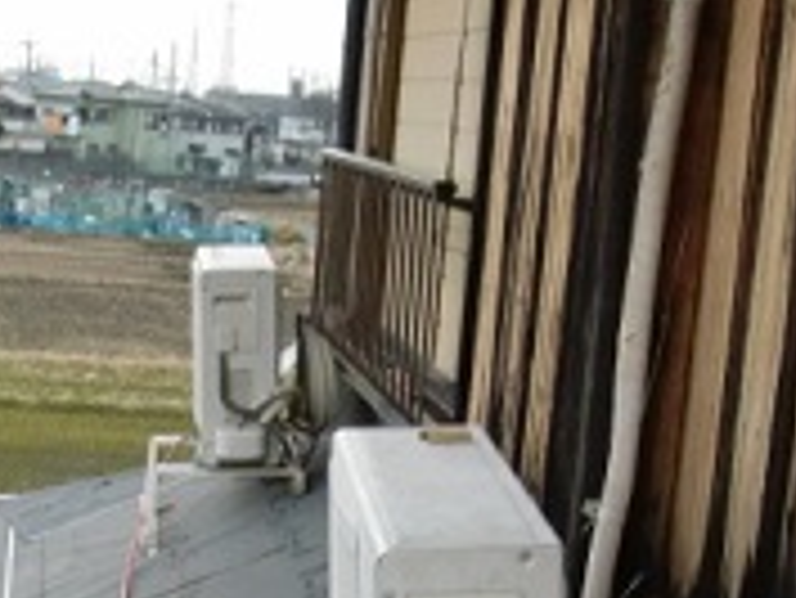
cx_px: 189
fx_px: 2209
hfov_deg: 20.3
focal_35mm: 96
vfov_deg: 14.8
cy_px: 746
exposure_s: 1/60
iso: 320
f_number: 3.9
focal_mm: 6.66
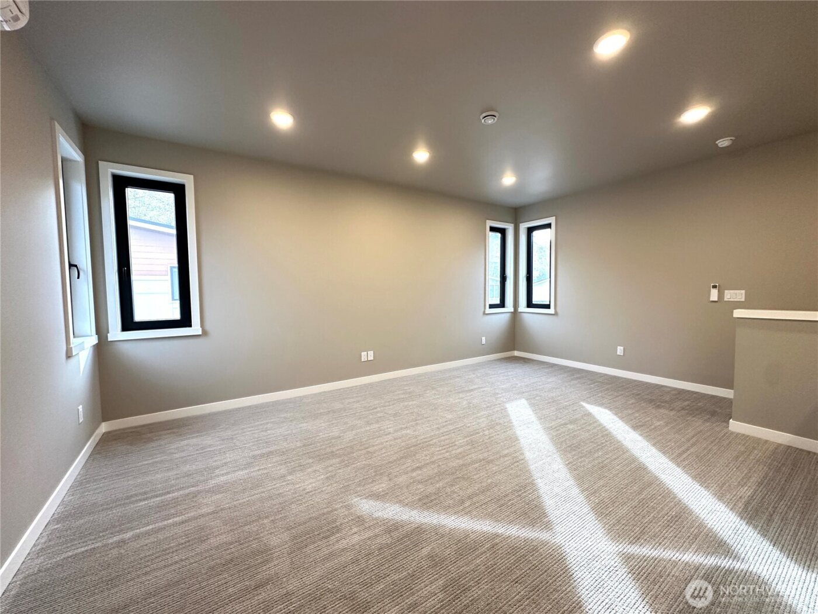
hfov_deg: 102.1
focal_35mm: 14
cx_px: 409
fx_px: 331
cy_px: 307
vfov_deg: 85.7
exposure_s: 1/120
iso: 250
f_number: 2.2
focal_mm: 2.22
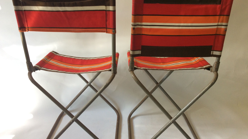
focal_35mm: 35
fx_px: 230
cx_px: 124
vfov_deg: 33.7
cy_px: 73
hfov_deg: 56.6
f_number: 2.4
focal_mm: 3.3
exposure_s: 1/50
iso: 40
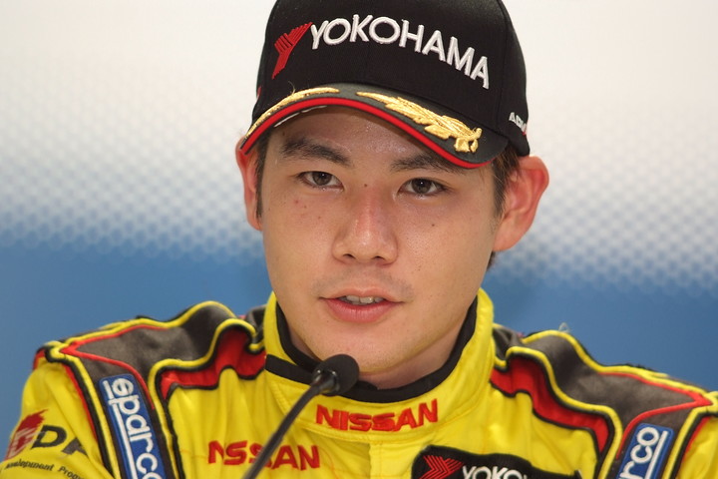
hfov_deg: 7.6
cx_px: 359
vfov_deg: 5.1
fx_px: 5385
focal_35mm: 270
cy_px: 240
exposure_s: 1/125
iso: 800
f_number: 2.8
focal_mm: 180
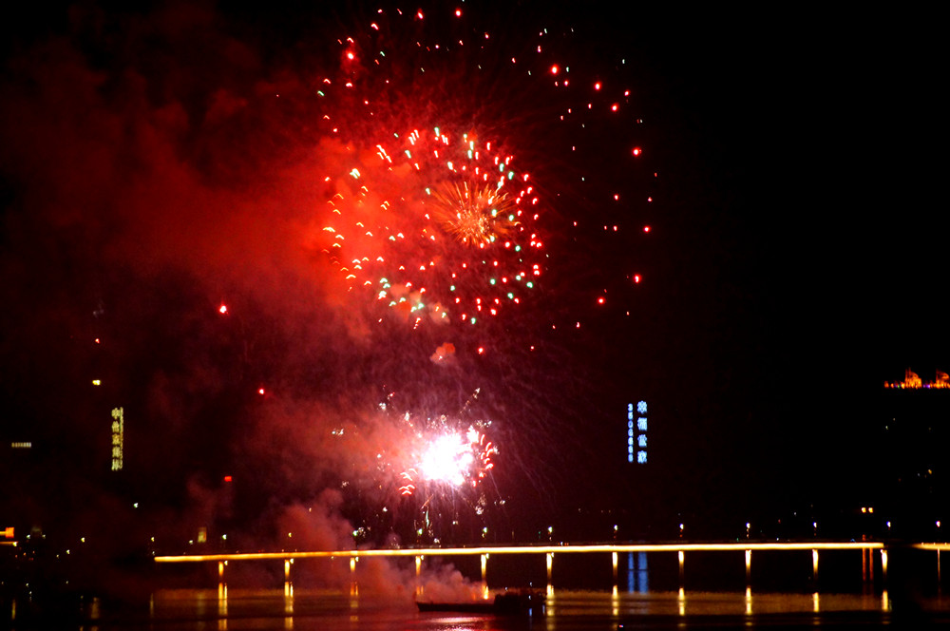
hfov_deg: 6.9
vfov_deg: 4.6
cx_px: 475
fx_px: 7906
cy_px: 316
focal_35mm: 300
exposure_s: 1/8
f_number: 5.6
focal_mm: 200
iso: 1600
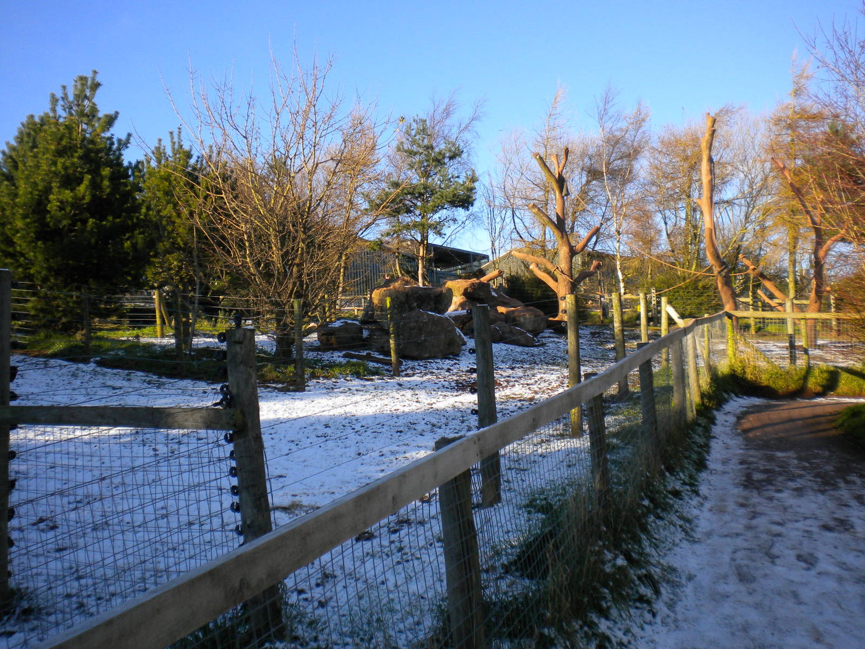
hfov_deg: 52.6
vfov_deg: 40.7
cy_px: 324
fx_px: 875
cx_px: 432
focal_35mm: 35
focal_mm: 6.3
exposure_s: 1/264
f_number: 4.6
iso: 83
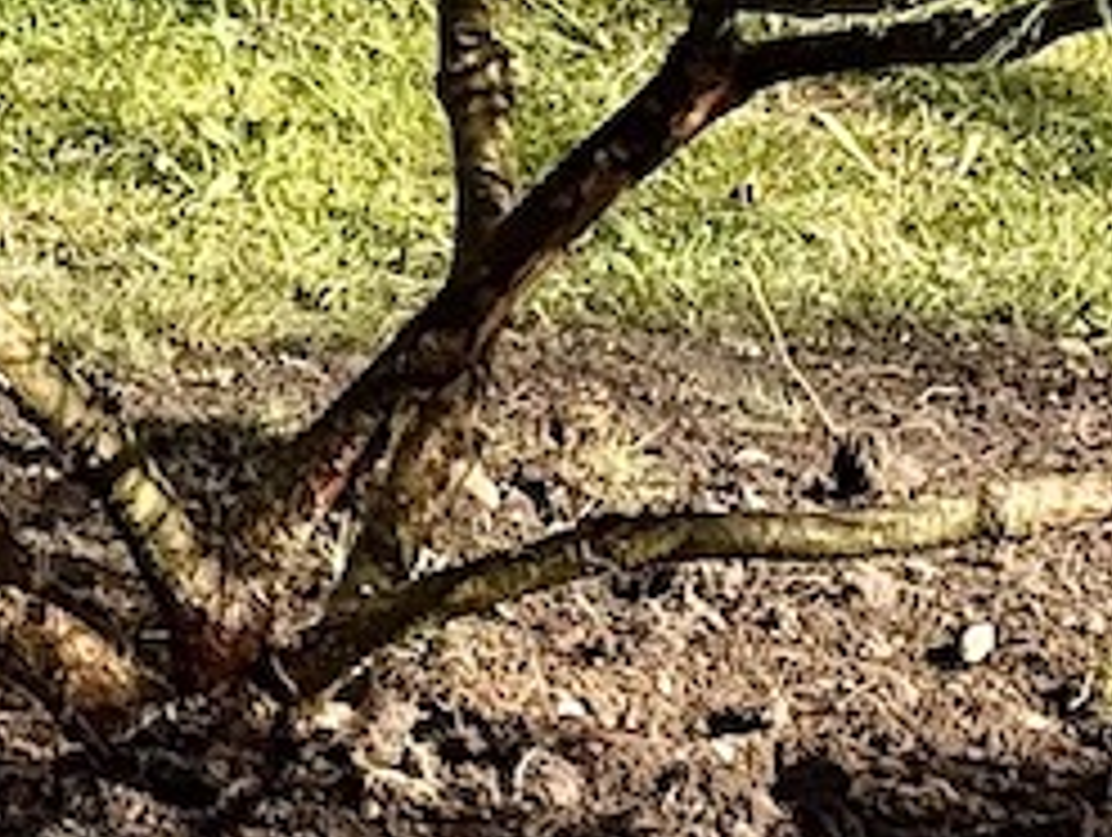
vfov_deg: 5.1
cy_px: -686
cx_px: -41
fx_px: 9362
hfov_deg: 6.8
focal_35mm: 291
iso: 64
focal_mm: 6.76
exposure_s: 1/2415
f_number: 1.78
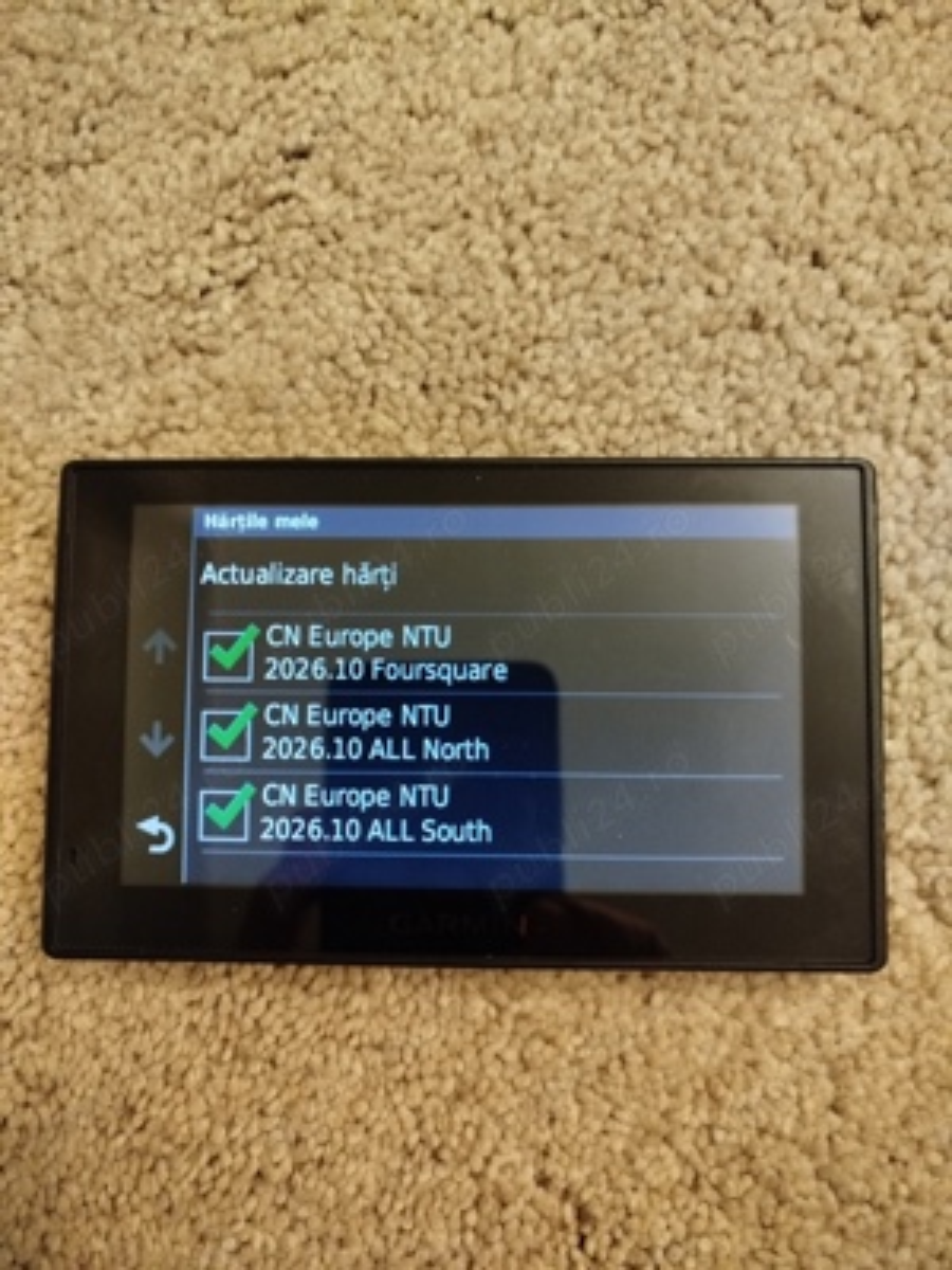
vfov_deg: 71.6
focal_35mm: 24
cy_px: 635
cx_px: 476
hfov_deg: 56.8
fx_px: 880
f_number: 1.7
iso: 1000
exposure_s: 1/17
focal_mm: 5.31
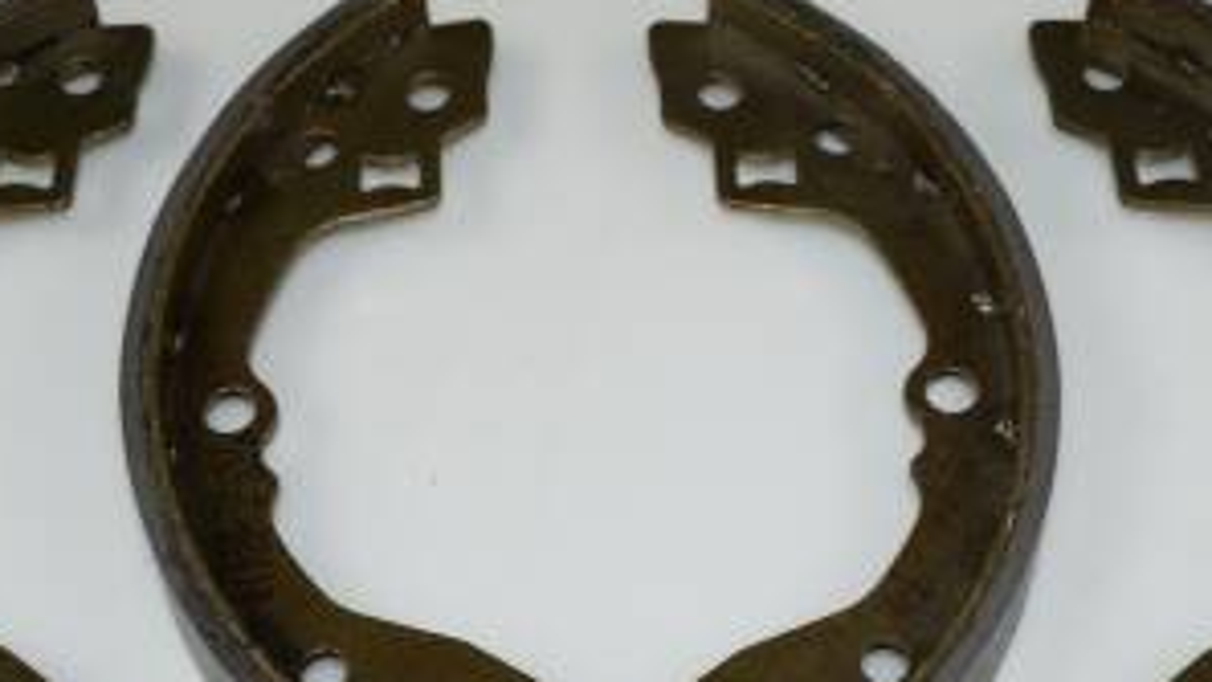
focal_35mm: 89
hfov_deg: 24.0
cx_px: 600
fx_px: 2855
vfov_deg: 13.6
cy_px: 486
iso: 100
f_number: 5.6
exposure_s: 1/60
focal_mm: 35
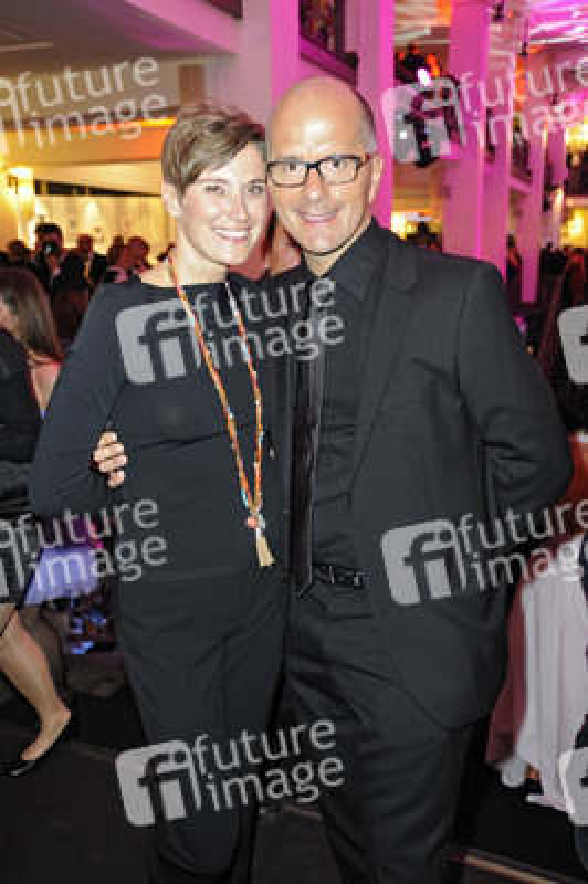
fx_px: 859
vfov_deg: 54.5
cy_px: 442
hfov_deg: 37.8
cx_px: 294
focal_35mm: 35
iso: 1600
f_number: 5.6
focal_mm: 35
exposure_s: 1/30
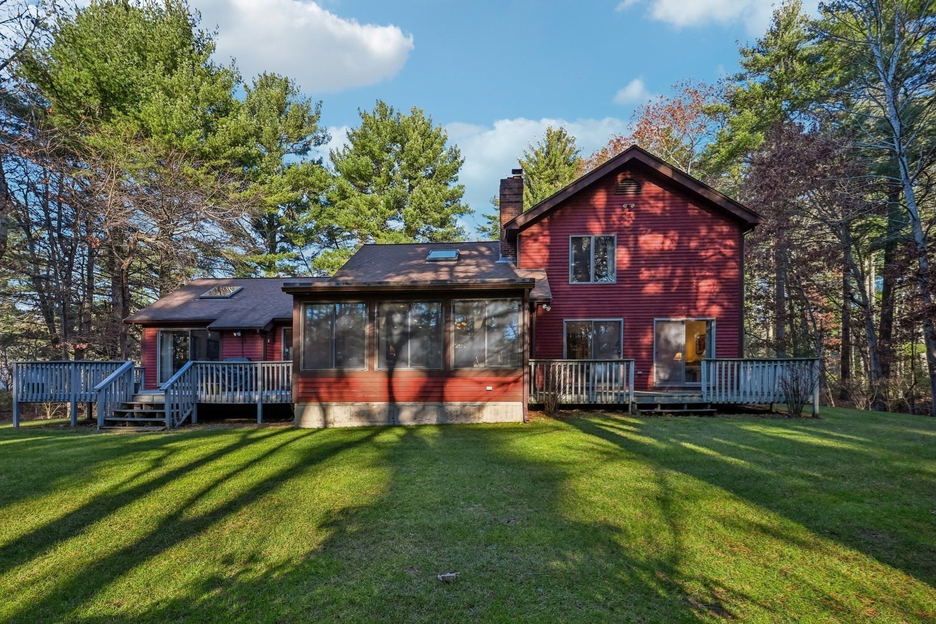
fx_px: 416
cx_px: 468
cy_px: 312
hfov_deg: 96.7
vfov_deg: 73.7
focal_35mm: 16
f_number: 8
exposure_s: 1/125
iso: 400
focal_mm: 16
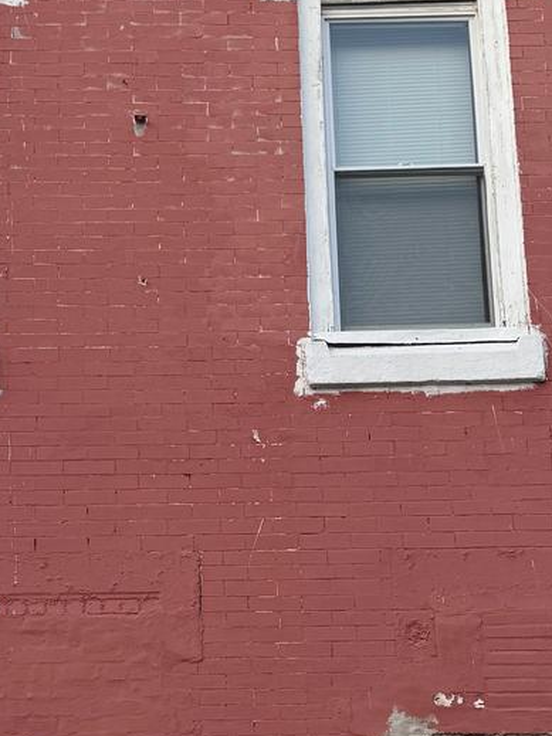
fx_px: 1510
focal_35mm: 71
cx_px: 193
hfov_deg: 20.7
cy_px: 573
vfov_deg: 27.0
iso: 80
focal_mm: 6.76
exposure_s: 1/499
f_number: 1.78
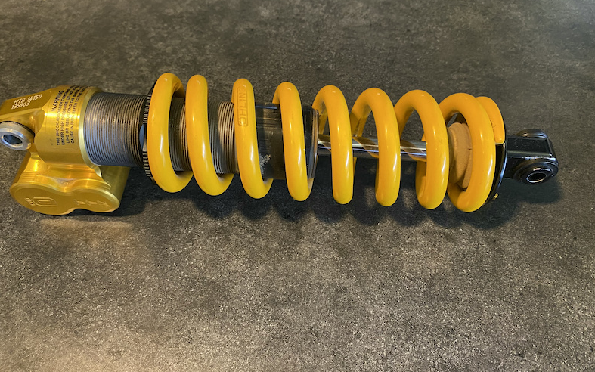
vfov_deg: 44.5
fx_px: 454
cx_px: 295
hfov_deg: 66.5
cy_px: 179
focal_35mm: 28
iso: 500
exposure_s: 1/40
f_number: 1.8
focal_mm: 4.25
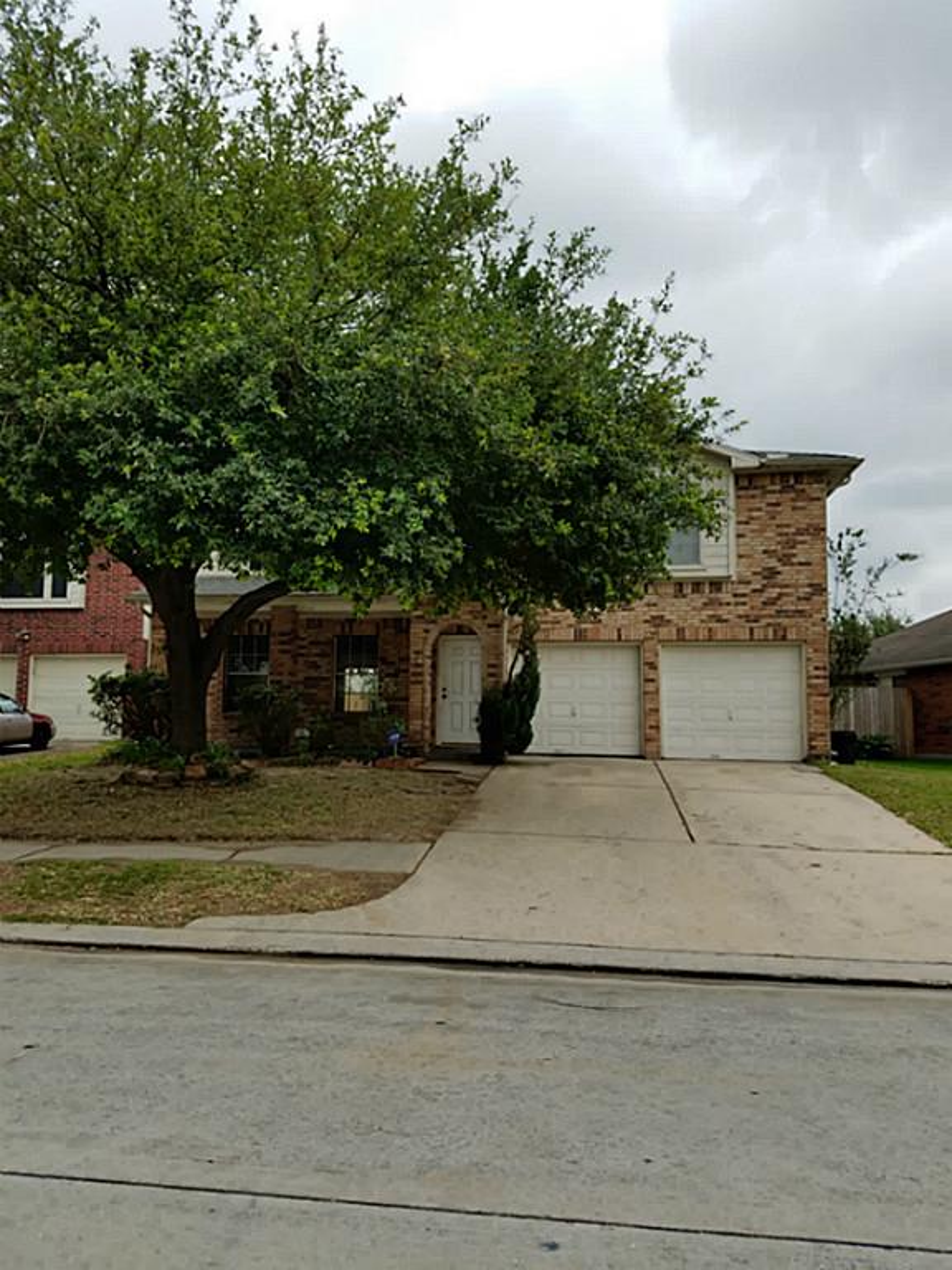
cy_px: 635
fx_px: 953
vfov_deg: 67.3
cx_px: 476
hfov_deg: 53.1
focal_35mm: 26
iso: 50
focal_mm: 4.2
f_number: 1.7
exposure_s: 1/1676
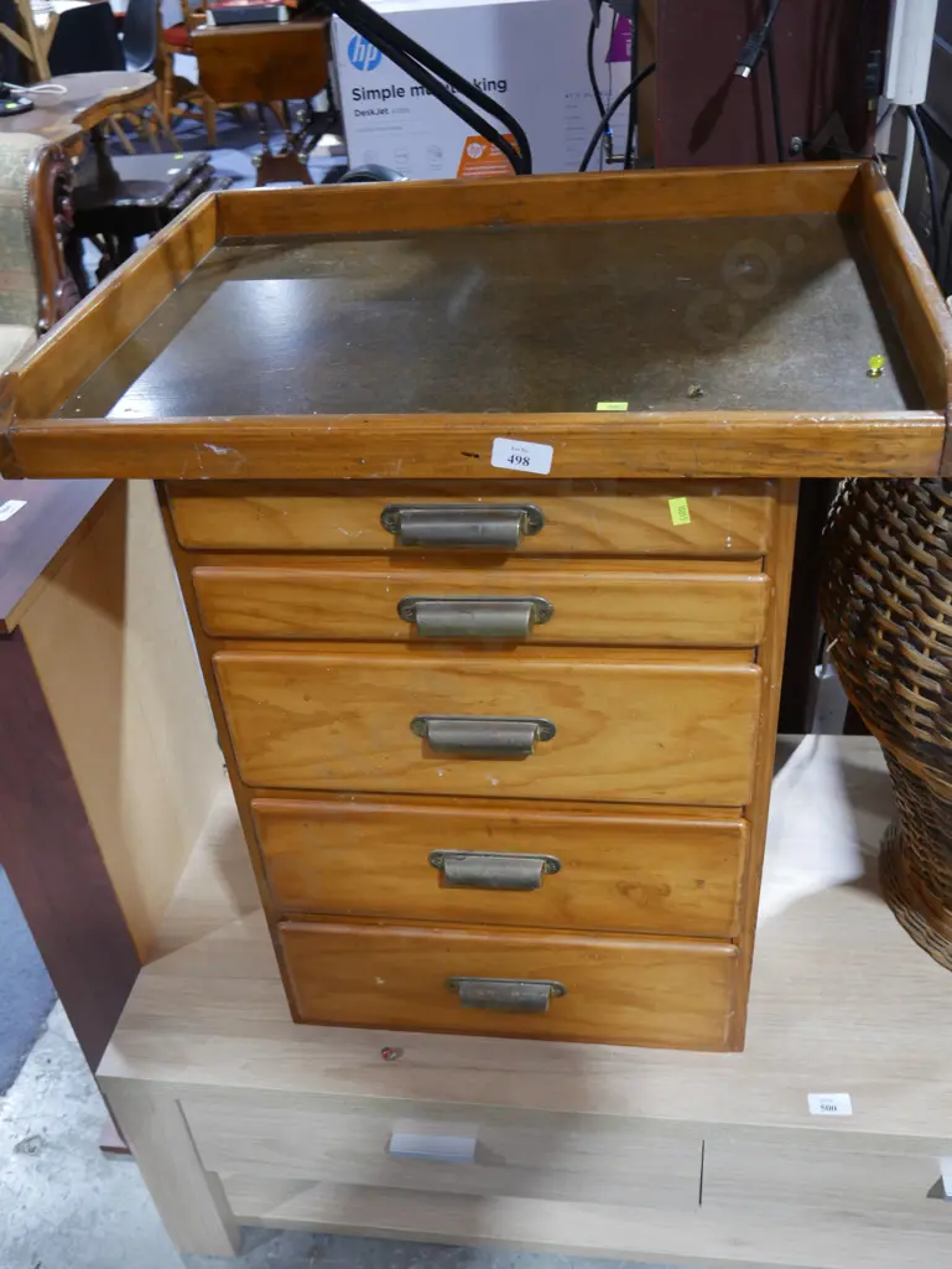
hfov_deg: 44.2
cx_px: 476
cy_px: 634
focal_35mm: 32
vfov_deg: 56.8
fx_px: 1172
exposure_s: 1/60
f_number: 3.6
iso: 800
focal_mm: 16
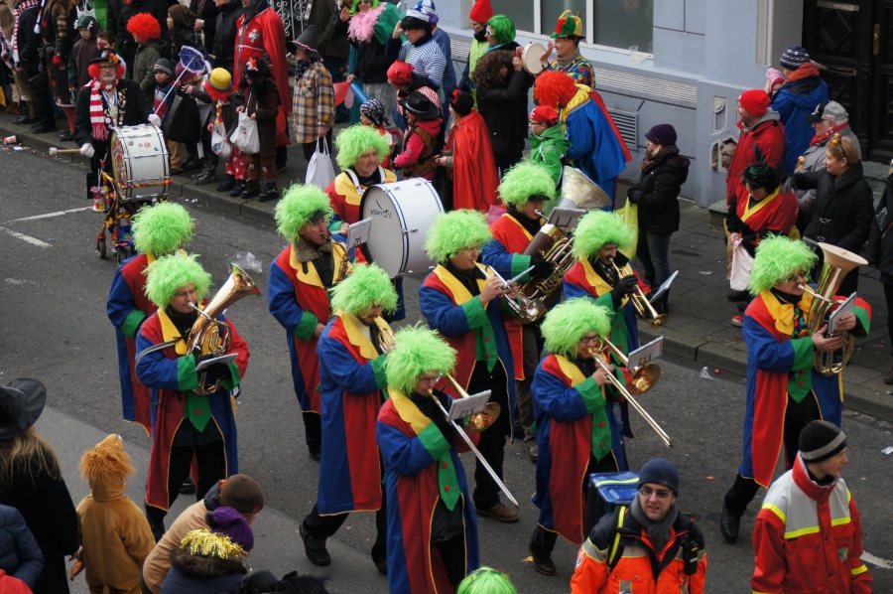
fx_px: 2602
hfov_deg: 19.5
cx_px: 446
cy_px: 297
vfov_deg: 13.0
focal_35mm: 105
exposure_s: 1/125
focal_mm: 70
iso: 640
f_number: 5
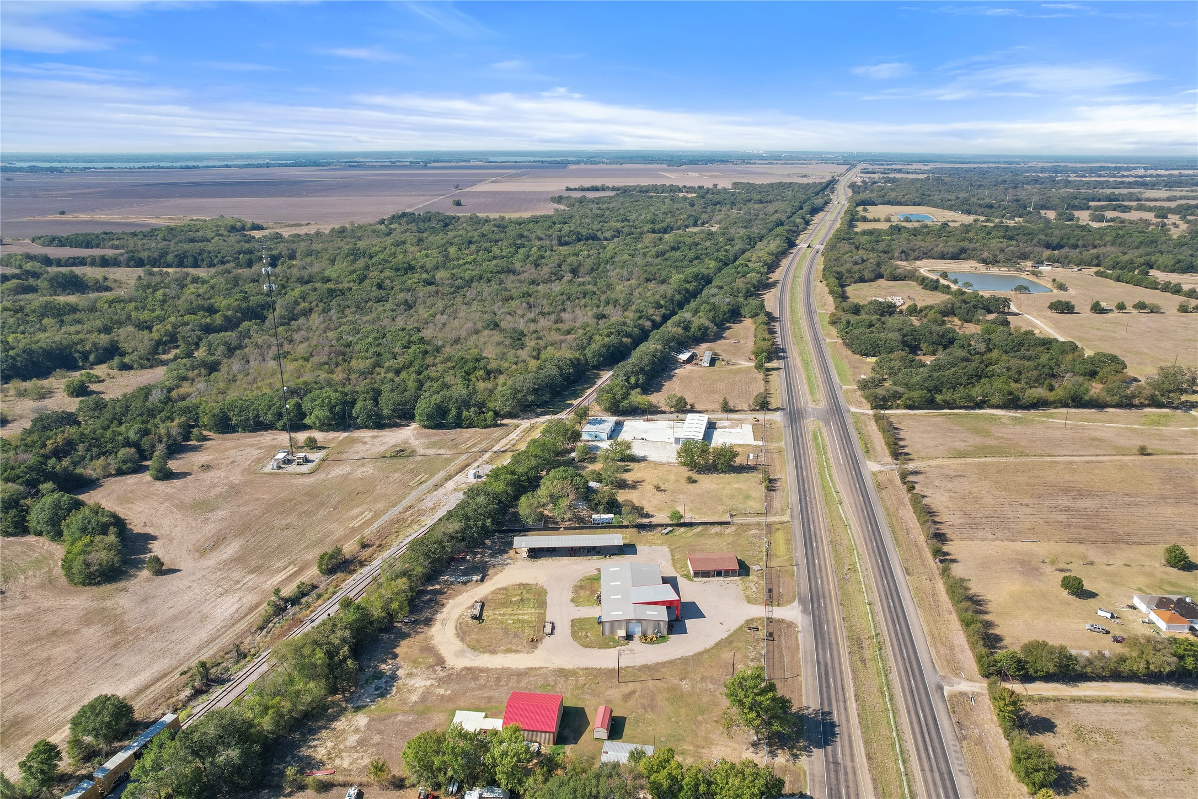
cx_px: 599
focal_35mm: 22
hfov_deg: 78.6
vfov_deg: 57.2
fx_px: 732
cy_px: 400
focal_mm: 8.38
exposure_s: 1/80
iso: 120
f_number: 2.8
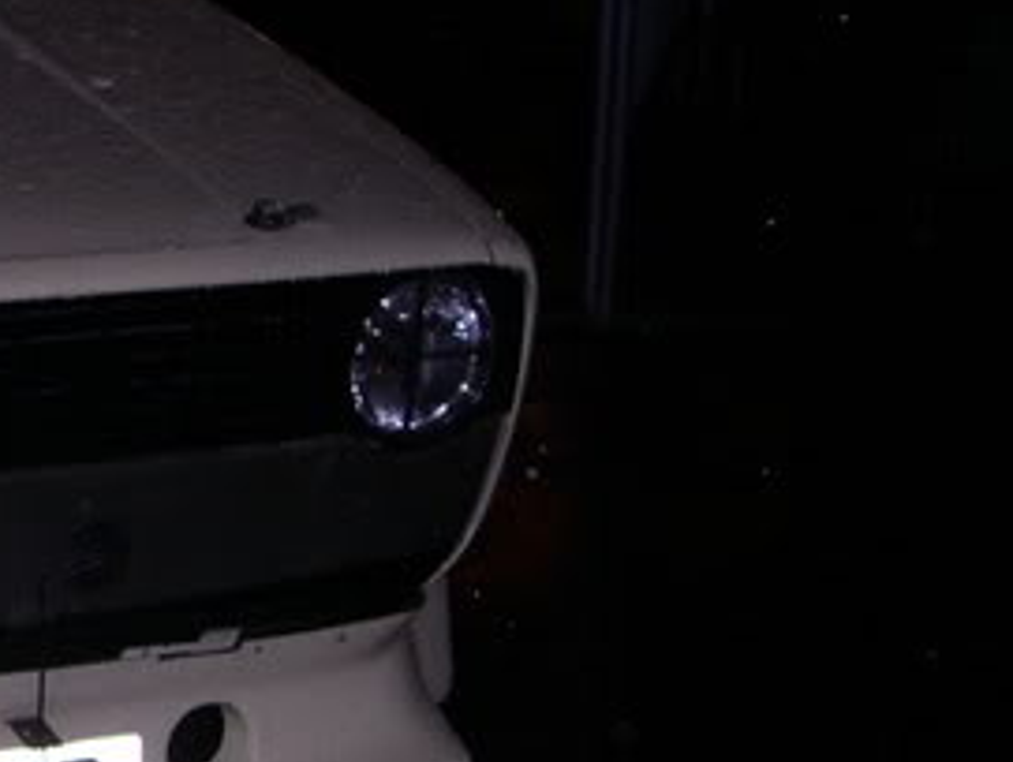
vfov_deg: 13.3
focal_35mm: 112
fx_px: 3282
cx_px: -467
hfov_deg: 16.2
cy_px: 359
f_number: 2.8
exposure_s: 1/60
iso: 100
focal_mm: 8
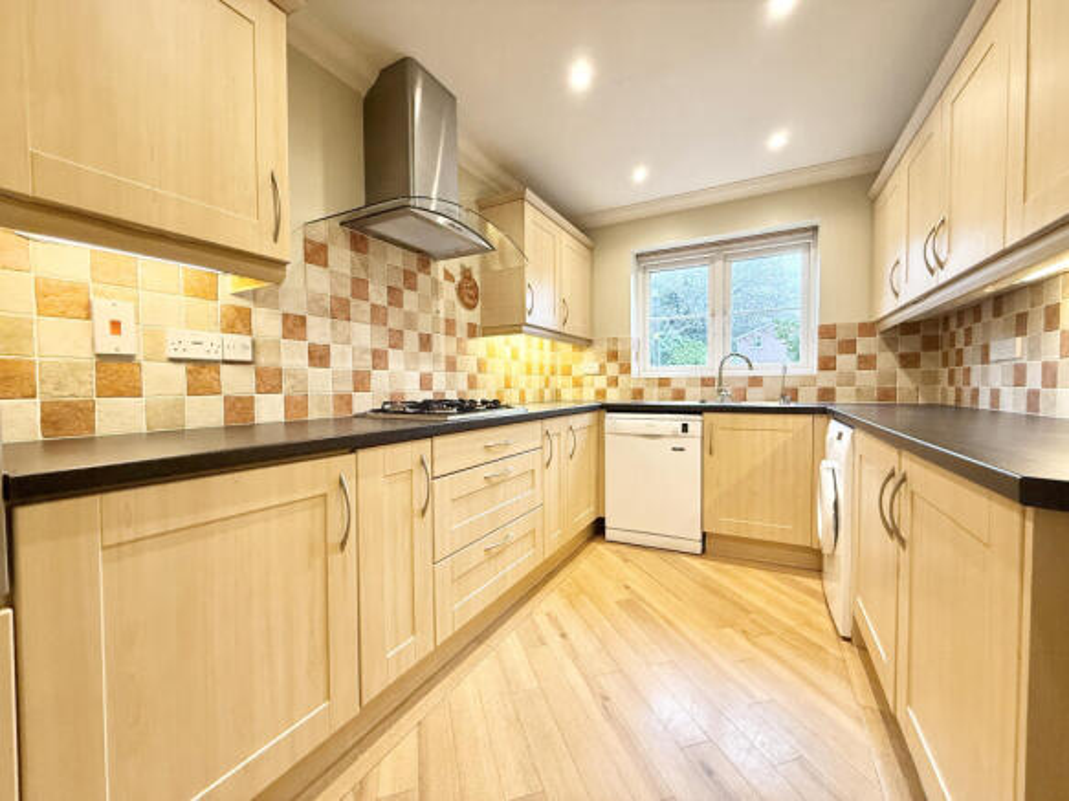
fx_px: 432
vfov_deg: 85.7
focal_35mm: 14
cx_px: 534
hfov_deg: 102.1
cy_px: 400
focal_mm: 2.22
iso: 250
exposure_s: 1/100
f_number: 2.2
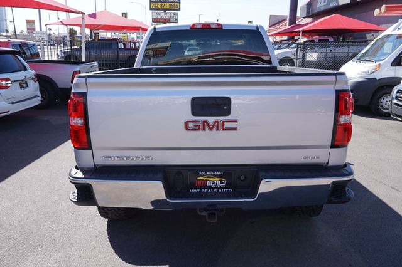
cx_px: 201
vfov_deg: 43.6
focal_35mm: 30
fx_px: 335
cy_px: 134
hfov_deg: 62.0
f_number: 9
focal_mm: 20
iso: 100
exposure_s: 1/100
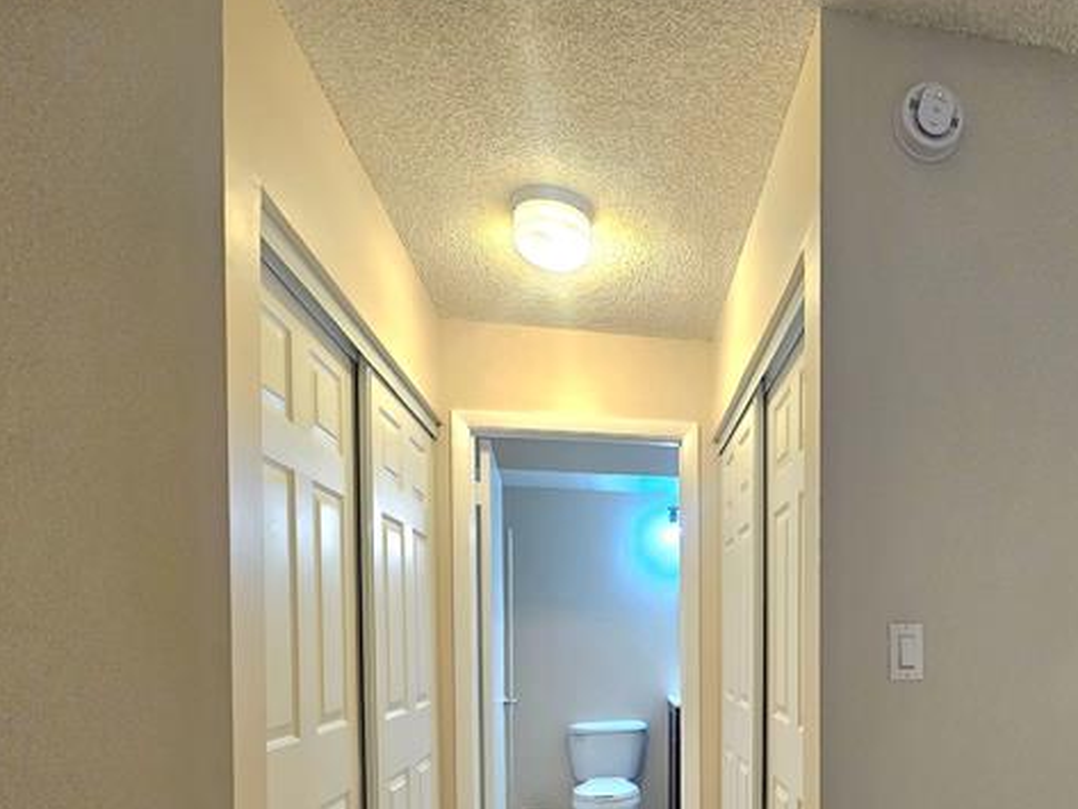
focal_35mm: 22
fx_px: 685
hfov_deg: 72.9
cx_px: 759
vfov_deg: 56.3
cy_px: 656
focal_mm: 2.2
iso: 160
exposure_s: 1/60.2
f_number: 2.2
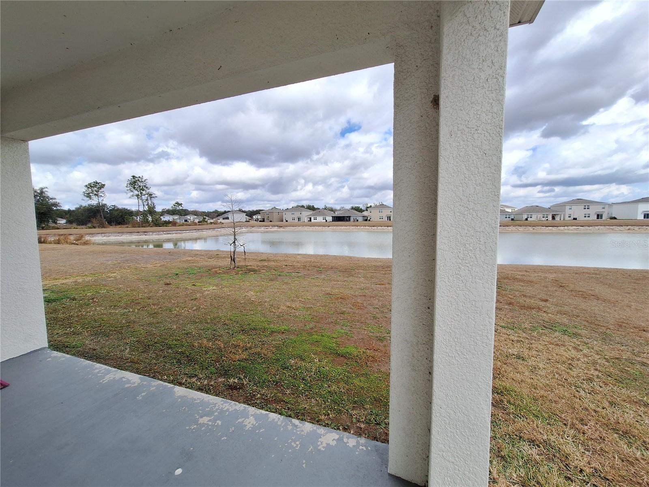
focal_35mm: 13
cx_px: 324
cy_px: 244
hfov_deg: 106.2
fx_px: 244
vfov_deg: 89.9
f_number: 2.2
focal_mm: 1.74
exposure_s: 1/1684
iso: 40
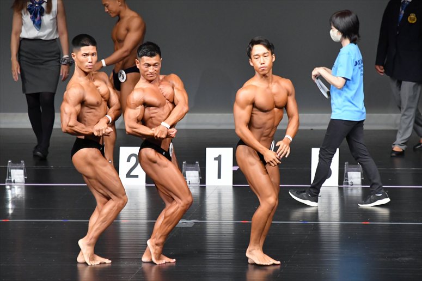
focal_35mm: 345
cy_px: 140
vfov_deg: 4.0
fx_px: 4042
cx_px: 211
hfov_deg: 6.0
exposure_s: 1/400
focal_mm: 230
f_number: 5.6
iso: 5000
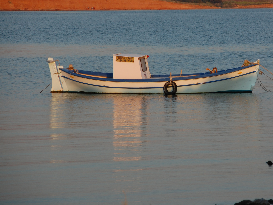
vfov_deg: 6.2
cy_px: 77
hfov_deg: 8.2
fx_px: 1901
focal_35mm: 241
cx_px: 186
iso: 360
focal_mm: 116
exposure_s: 1/500
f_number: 6
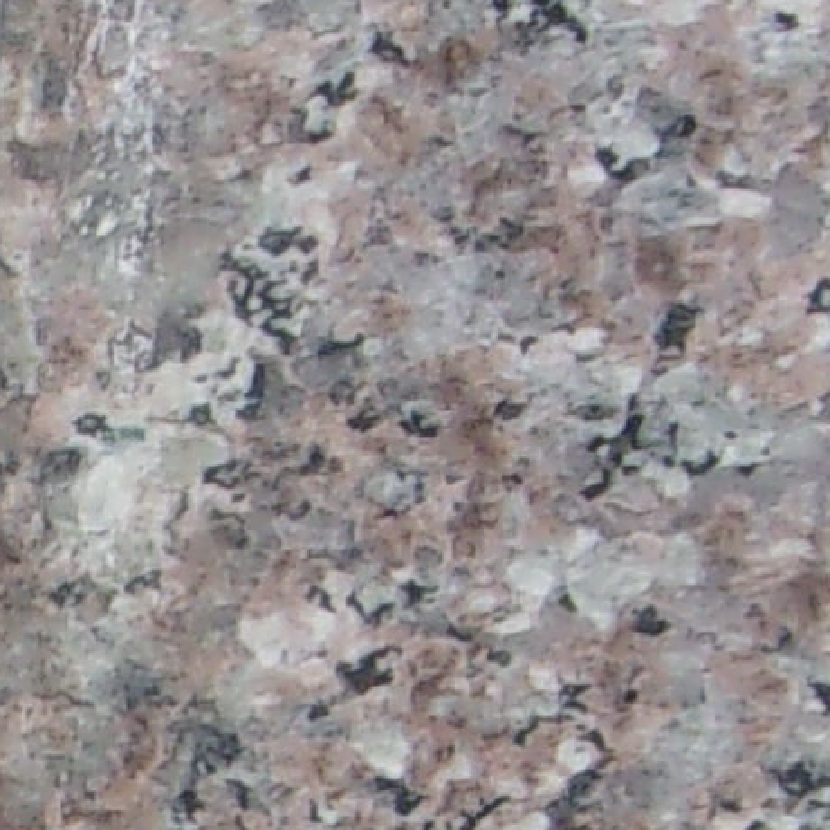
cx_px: -844
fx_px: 6728
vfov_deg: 6.9
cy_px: 1425
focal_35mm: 248
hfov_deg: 6.8
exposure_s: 1/110
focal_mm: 5.1
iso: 80
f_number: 3.9
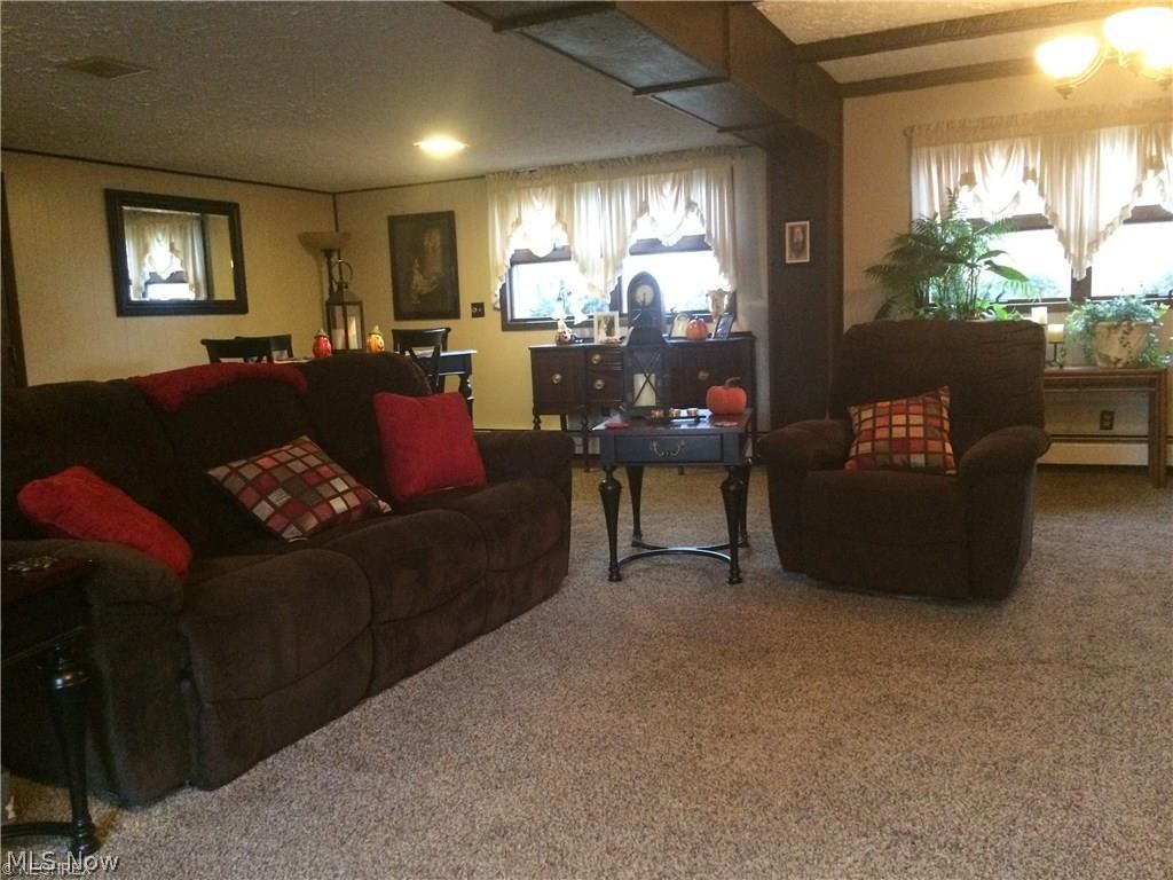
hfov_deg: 61.7
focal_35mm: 29
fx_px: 983
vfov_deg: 48.2
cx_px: 586
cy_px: 440
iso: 400
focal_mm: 4.15
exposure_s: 1/15
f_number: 2.2
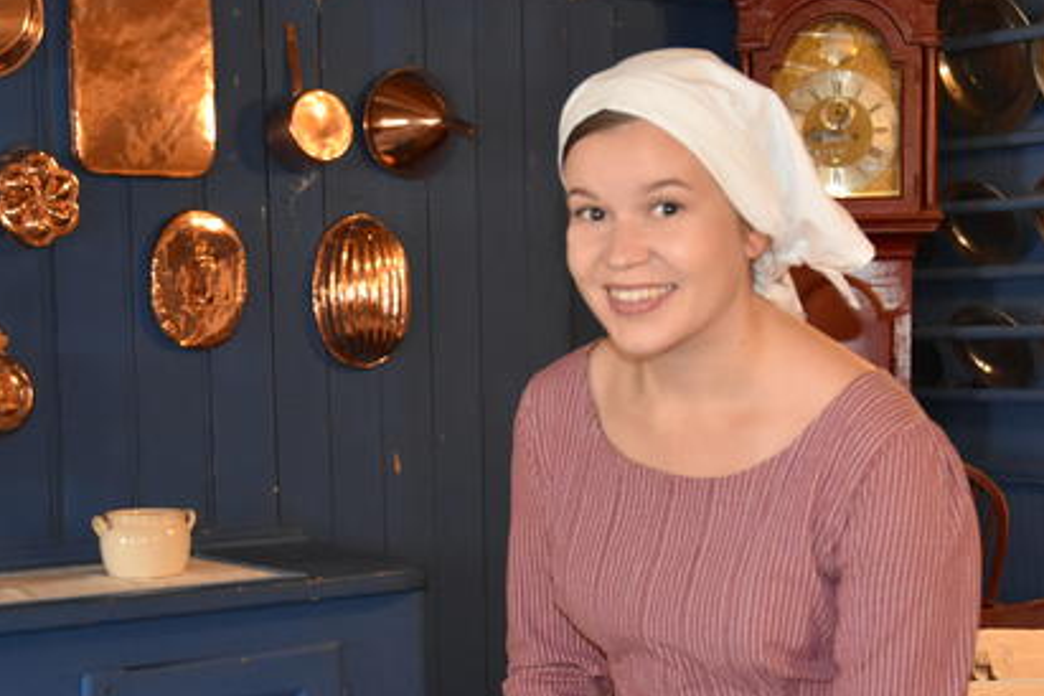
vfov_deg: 19.3
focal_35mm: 70
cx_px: 526
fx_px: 2030
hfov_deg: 28.8
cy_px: 563
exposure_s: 1/60
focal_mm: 24
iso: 2200
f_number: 3
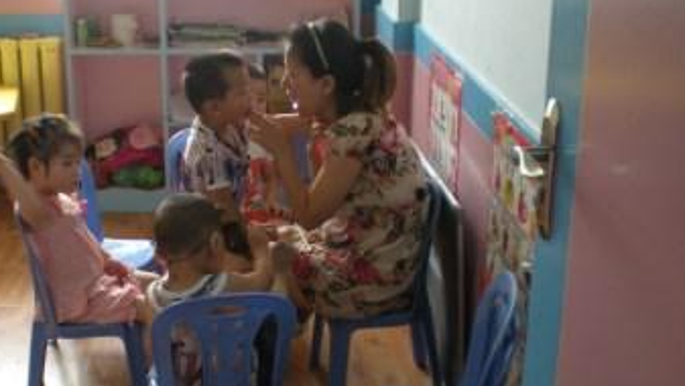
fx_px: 1000
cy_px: 193
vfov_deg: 21.9
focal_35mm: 55
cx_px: 250
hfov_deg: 37.6
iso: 200
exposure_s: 1/25.3
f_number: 3.1
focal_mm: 6.3
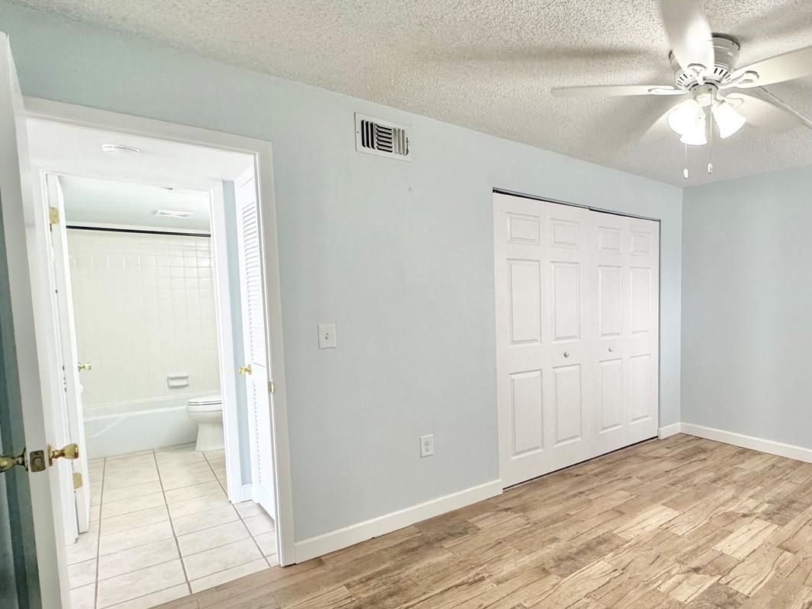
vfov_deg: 63.3
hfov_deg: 74.3
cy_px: 335
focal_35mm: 21
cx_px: 591
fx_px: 493
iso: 250
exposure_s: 1/120
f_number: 2.2
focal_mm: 2.22
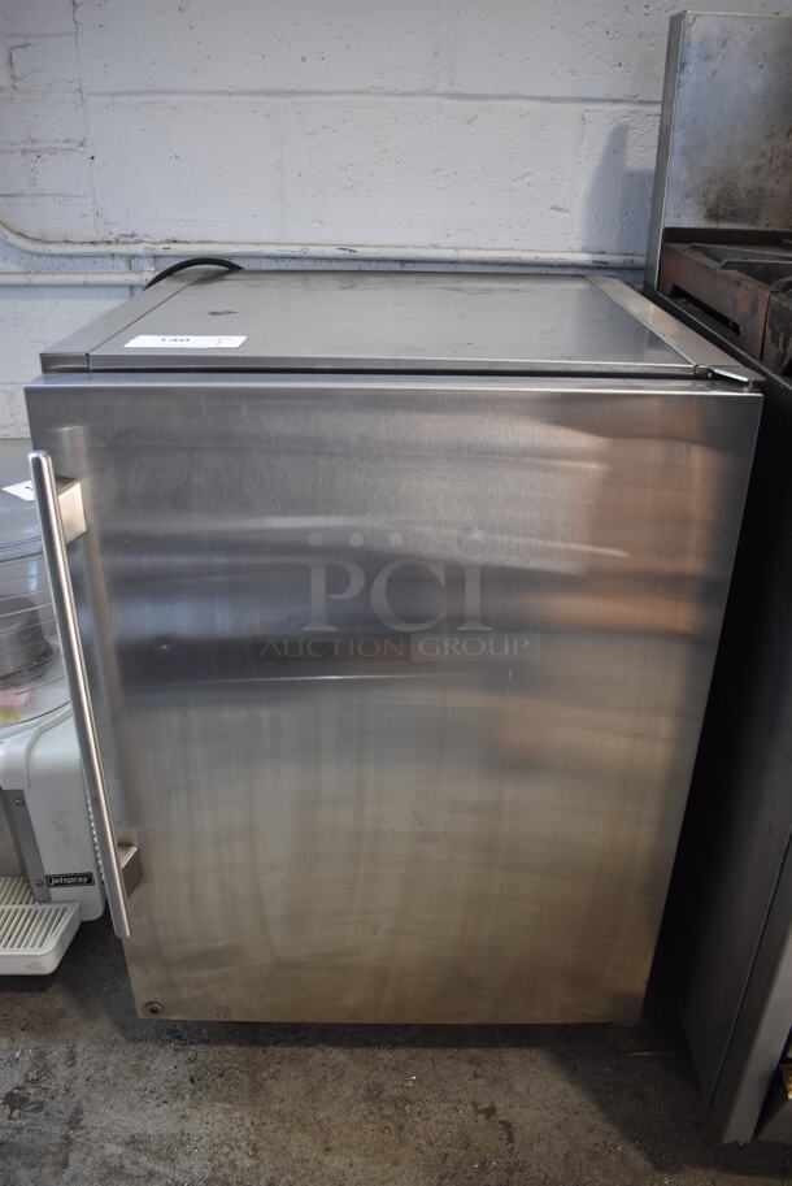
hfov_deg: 48.0
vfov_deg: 67.3
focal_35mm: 27
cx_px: 396
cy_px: 593
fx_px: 890
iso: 800
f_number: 3.5
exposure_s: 1/160
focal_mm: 18
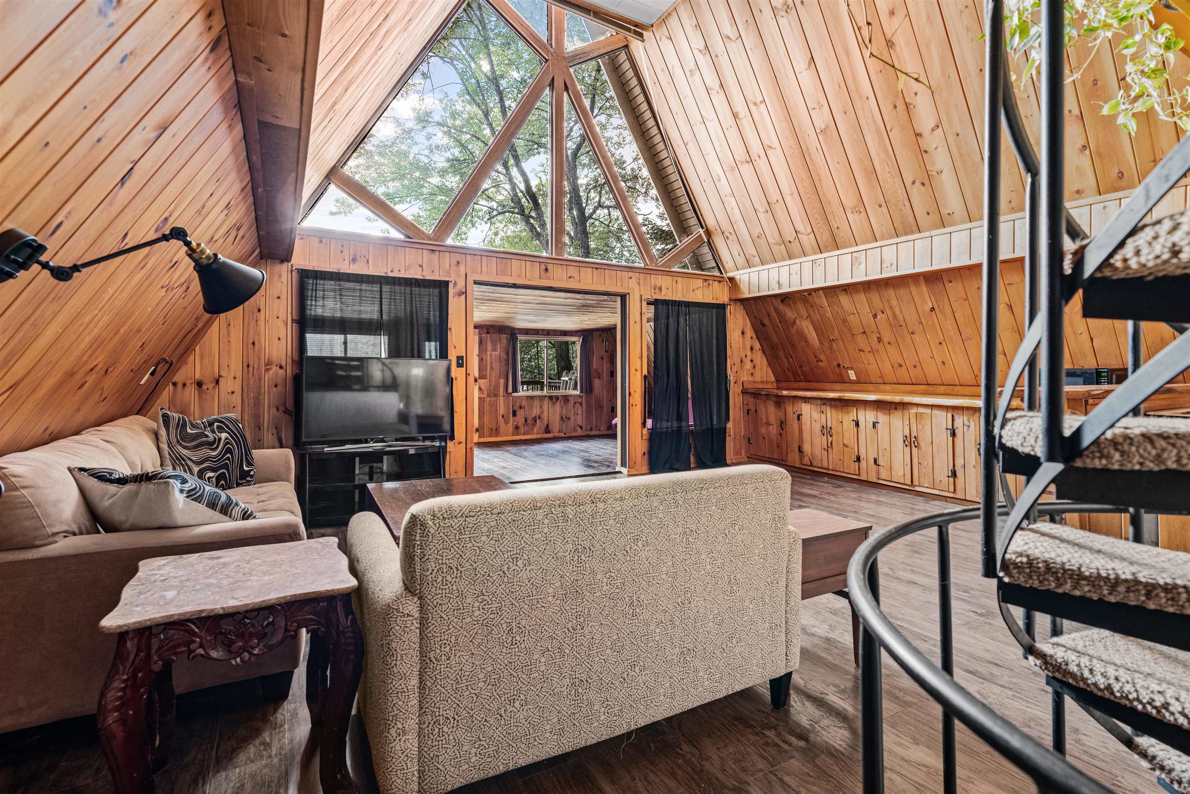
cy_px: 397
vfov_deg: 70.5
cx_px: 595
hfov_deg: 93.3
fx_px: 562
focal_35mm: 17
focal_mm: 17
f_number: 5.6
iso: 400
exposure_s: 1/1.67
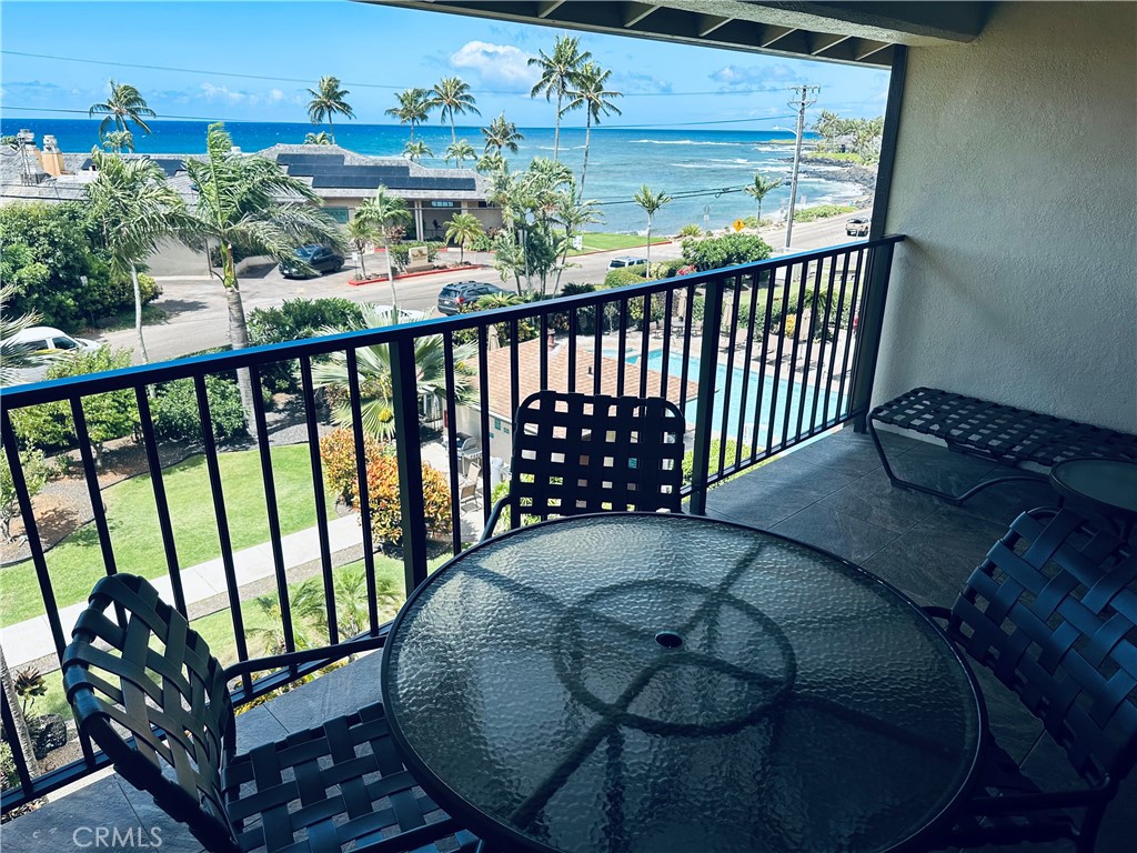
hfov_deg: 71.6
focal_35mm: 24
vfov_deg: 56.8
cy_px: 426
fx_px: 788
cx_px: 568
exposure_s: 1/2203
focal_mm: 6.86
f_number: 1.78
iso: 80
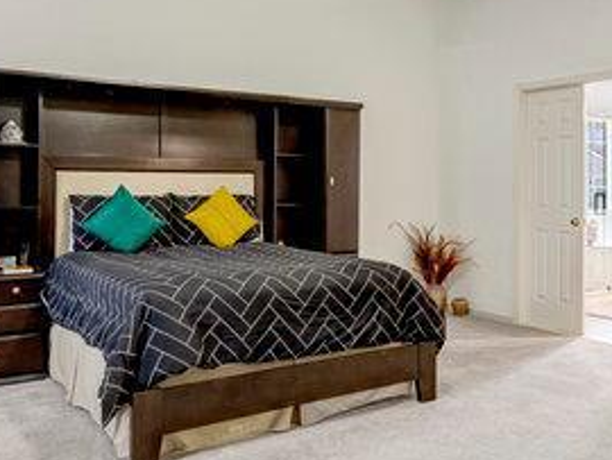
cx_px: 415
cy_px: 203
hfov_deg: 49.1
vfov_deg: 38.7
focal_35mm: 37
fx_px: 655
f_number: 8
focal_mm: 16
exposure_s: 1/4
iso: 1250
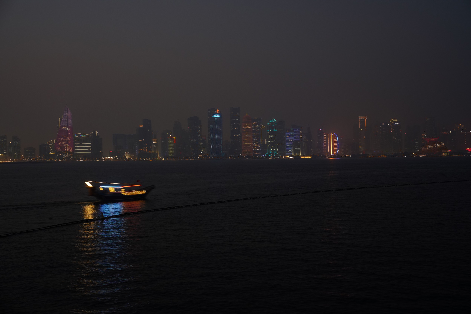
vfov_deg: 30.5
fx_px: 576
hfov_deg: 44.5
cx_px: 236
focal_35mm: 44
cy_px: 157
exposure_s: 1/3
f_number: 5
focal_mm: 44
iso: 800
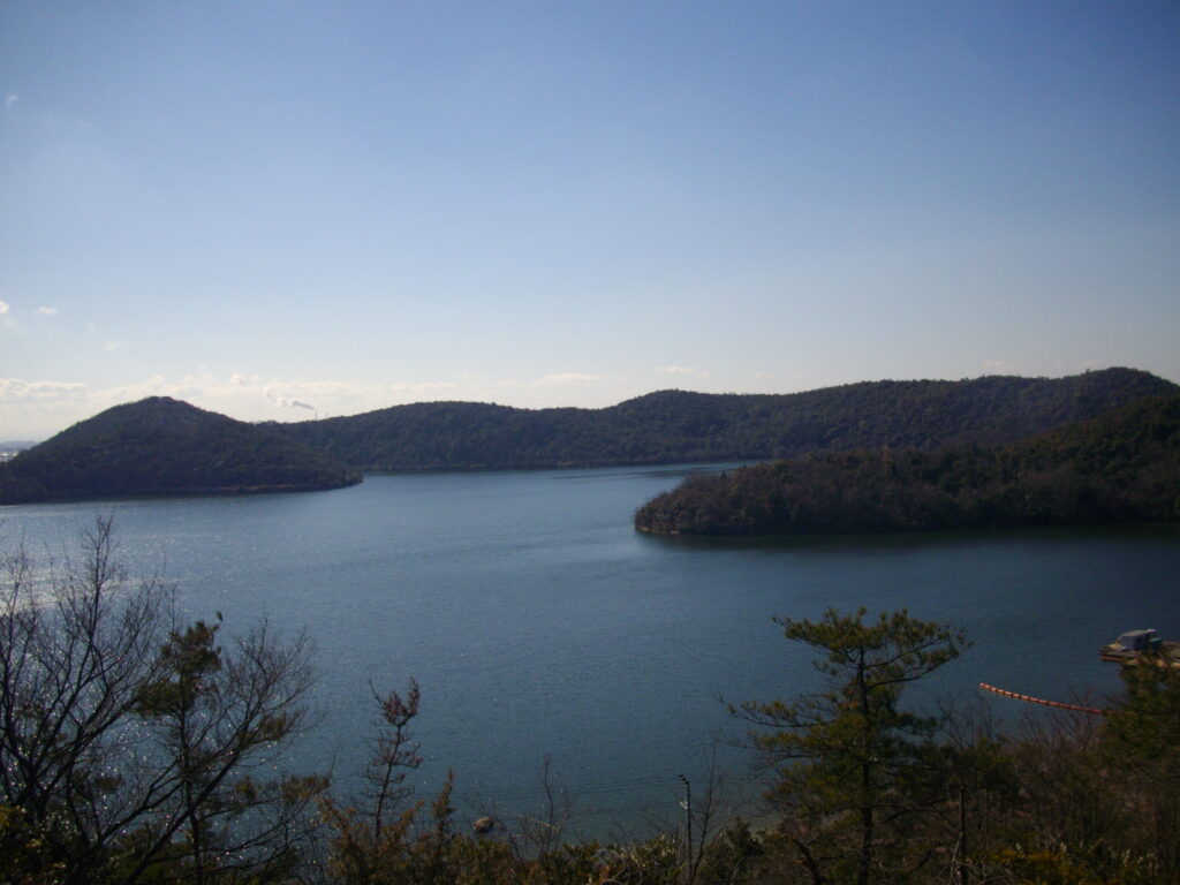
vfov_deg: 38.7
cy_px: 442
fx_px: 1261
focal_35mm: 37
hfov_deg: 50.1
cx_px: 590
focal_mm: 6.2
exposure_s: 1/800
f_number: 5.6
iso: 100
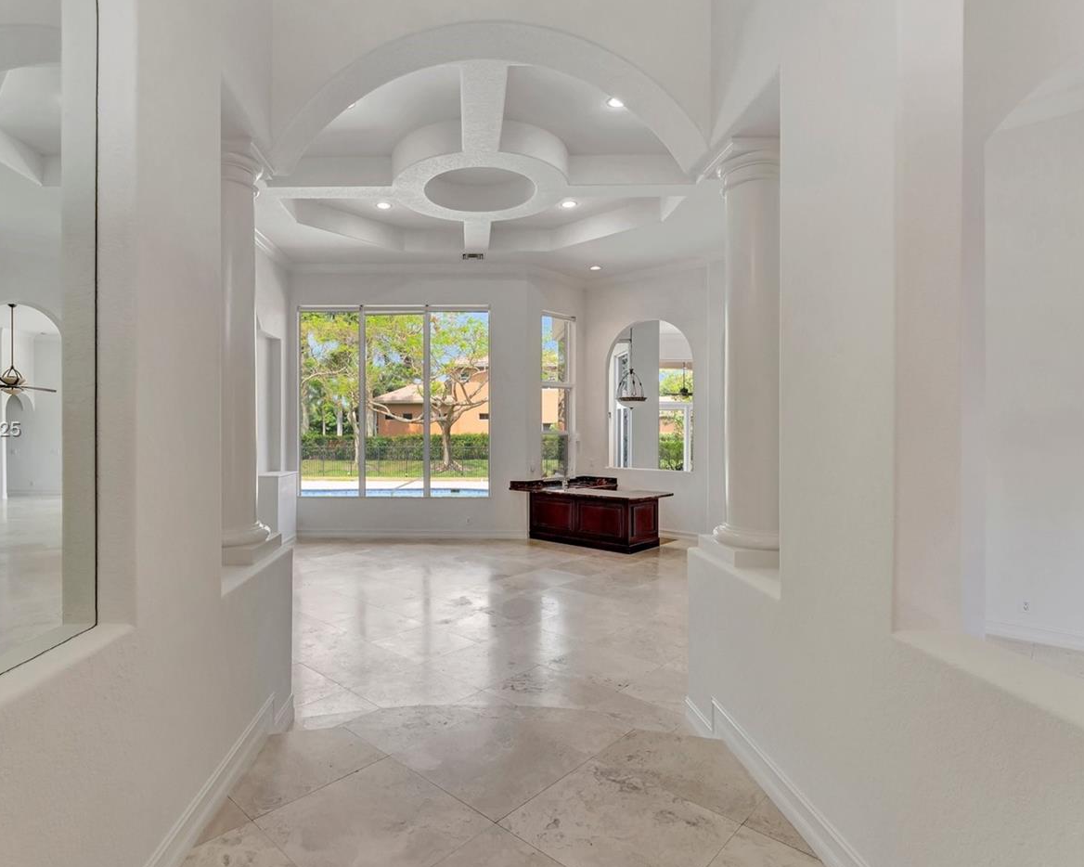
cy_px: 431
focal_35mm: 19
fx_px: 602
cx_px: 466
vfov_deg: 71.5
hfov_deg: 83.5
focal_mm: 14.6
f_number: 9
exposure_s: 1/13
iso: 400
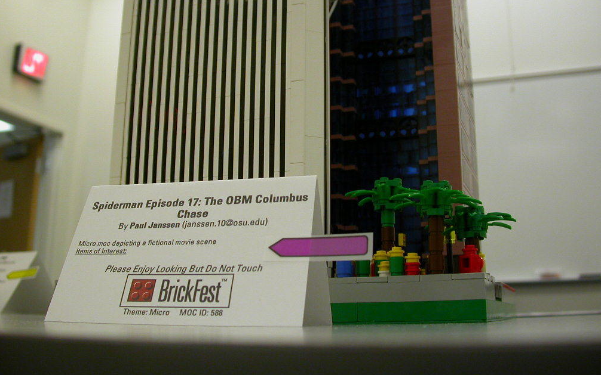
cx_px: 300
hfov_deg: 48.2
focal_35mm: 41
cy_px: 147
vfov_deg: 31.2
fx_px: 672
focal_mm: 7.85
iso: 100
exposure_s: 1/21.6
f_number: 2.6
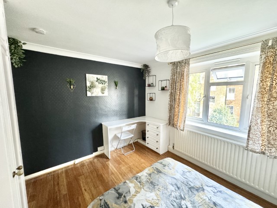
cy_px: 104
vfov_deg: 85.7
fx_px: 112
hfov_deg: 102.1
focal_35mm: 14
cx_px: 138
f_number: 2.2
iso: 640
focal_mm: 2.22
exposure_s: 1/60
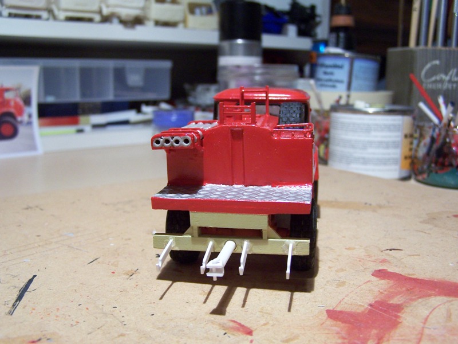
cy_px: 172
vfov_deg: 37.7
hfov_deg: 49.0
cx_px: 229
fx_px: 503
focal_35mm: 38
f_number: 2.8
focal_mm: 6.3
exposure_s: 1/30
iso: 140
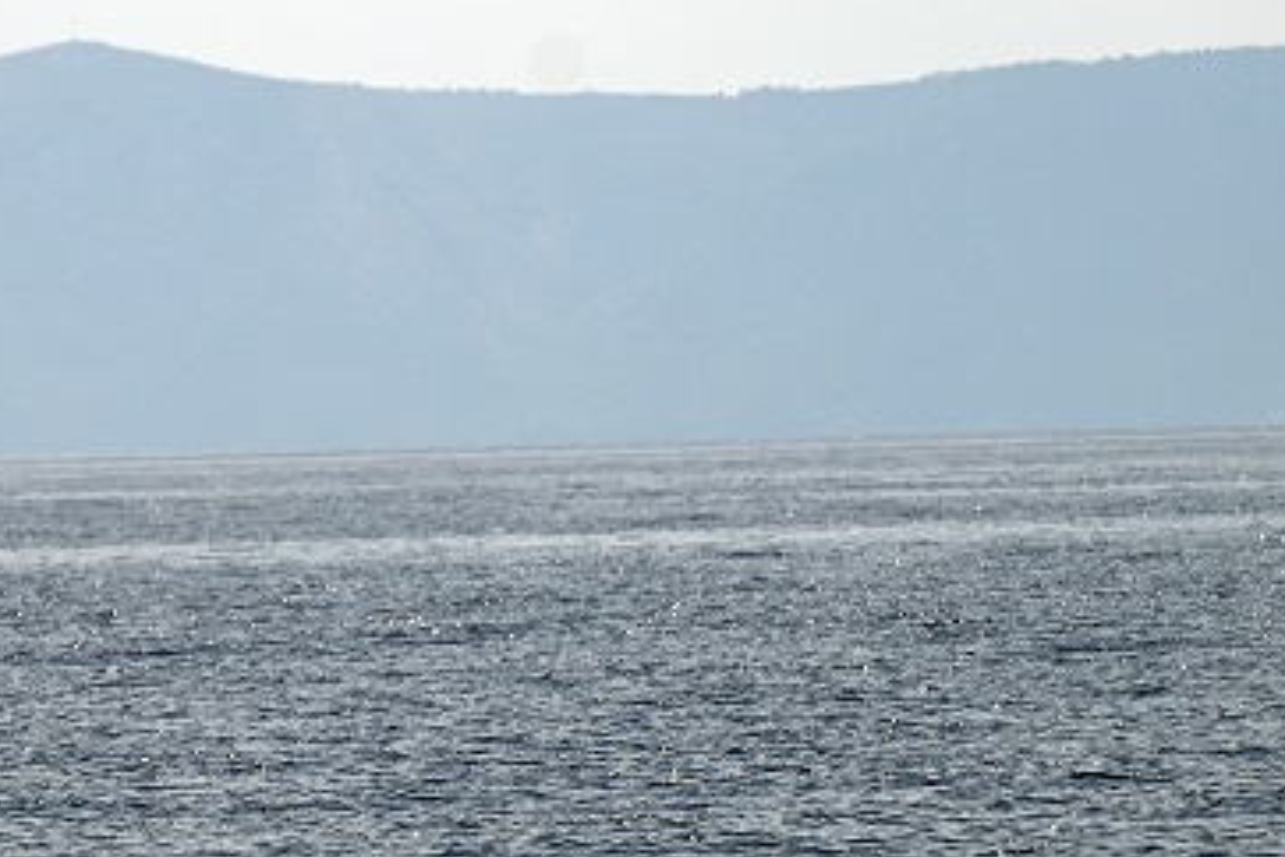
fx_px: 14241
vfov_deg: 3.4
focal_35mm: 399
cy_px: 459
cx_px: 216
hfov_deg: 5.2
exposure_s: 1/2500
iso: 100
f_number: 4.8
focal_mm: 145
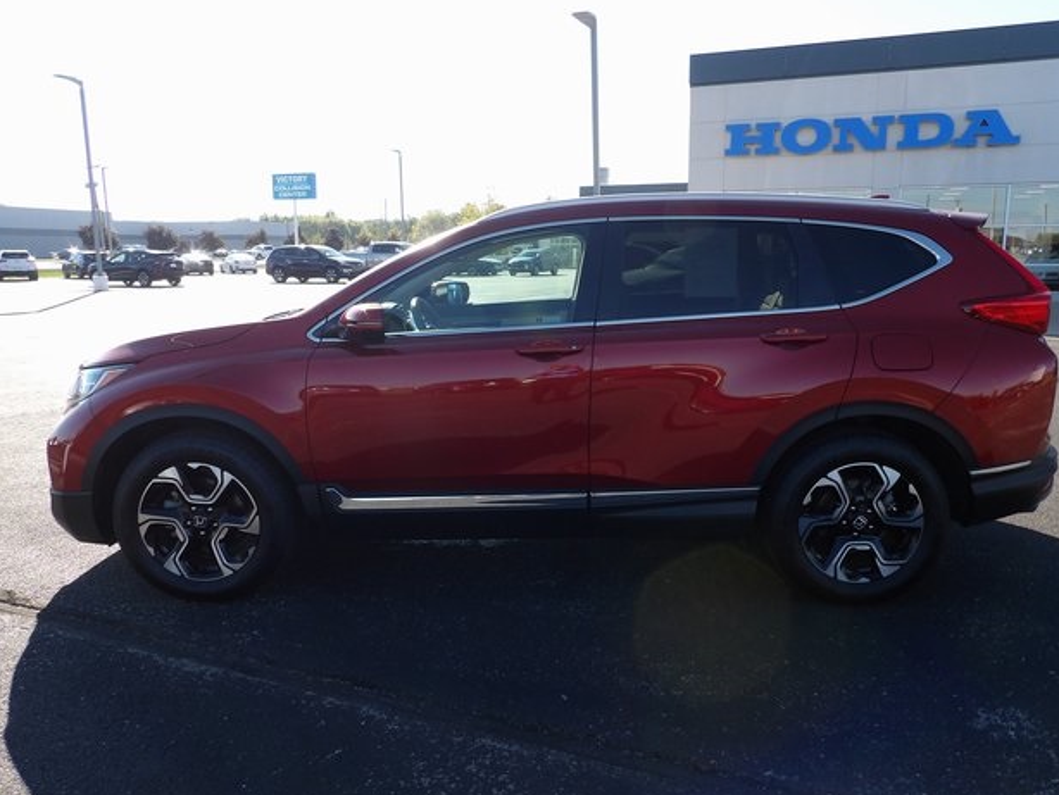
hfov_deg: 69.3
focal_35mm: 25
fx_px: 765
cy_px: 391
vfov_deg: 54.9
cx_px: 550
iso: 100
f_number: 3.2
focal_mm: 4.3
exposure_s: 1/368
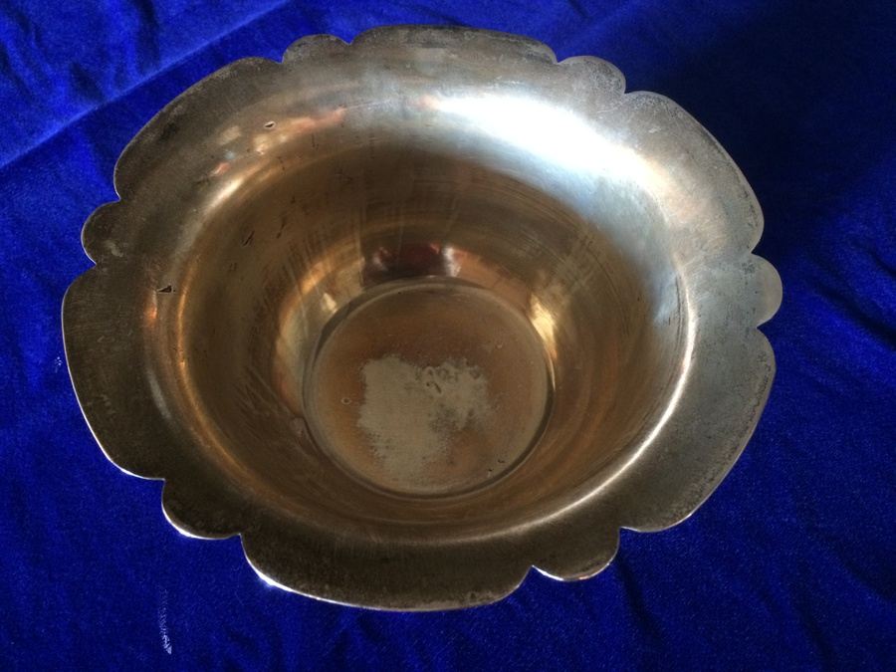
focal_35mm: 30
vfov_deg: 46.8
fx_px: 777
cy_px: 336
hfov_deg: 60.0
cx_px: 448
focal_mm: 4.12
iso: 320
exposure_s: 1/15
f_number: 2.2
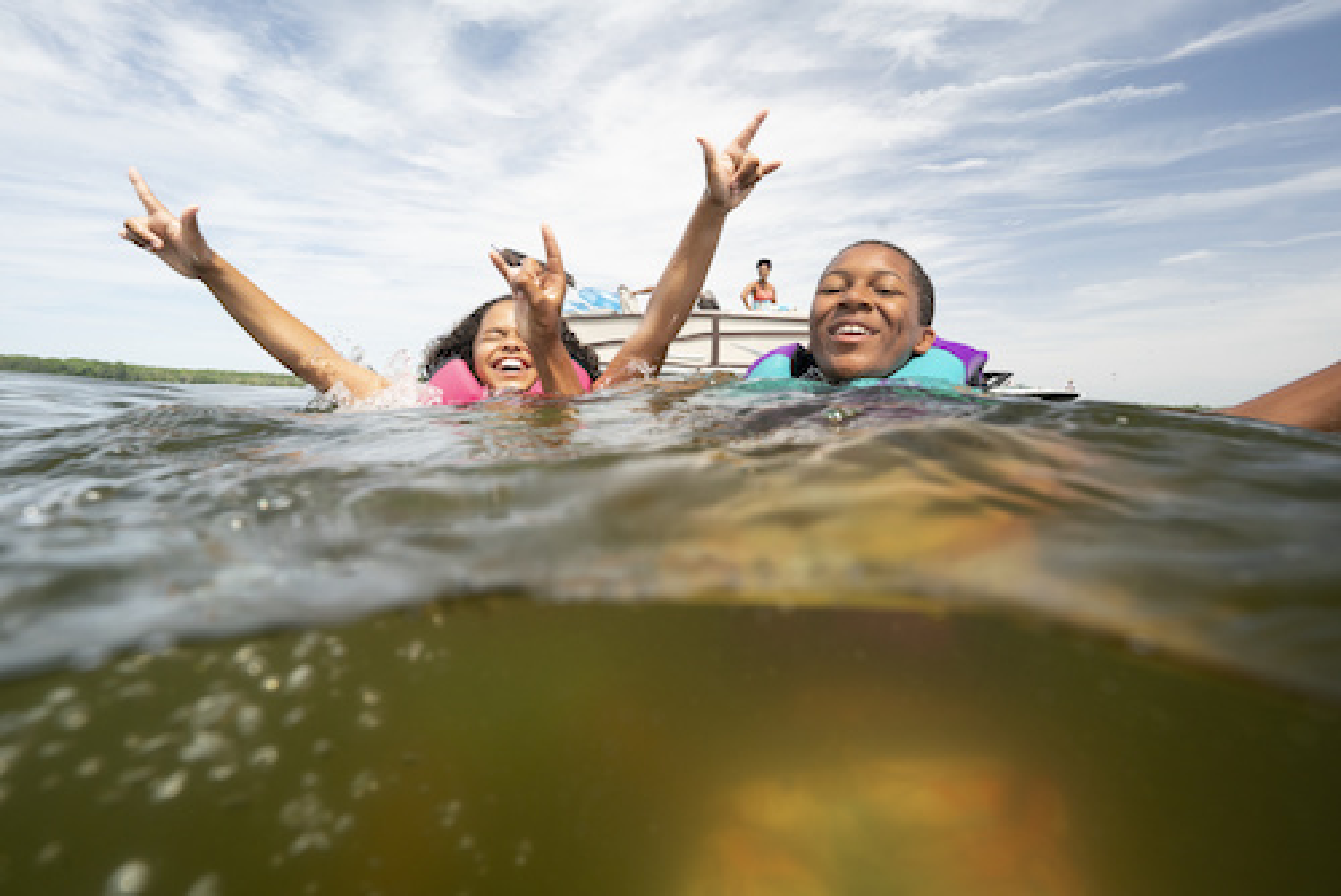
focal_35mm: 18
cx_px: 670
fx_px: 671
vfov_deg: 67.5
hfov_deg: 90.0
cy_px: 448
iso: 1000
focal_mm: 18
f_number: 9
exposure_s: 1/500
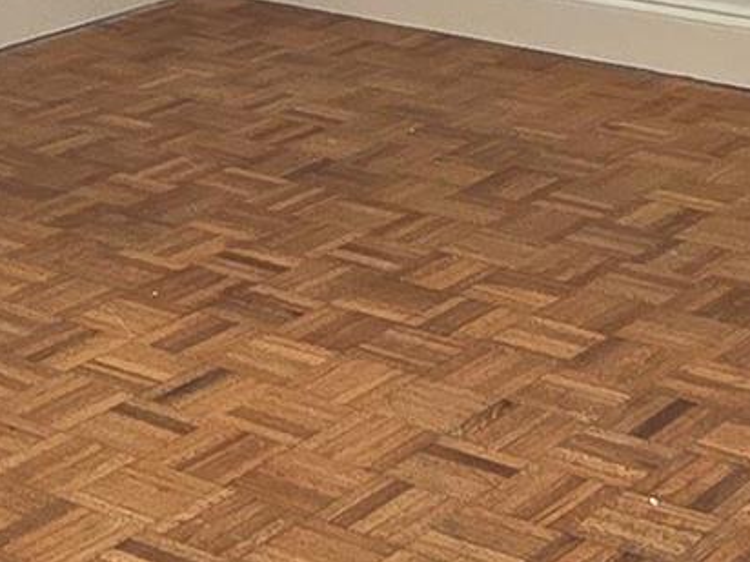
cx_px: 430
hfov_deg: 20.2
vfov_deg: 13.5
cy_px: -484
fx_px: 2102
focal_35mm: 97
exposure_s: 1/60
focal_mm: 2.2
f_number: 2.2
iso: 100
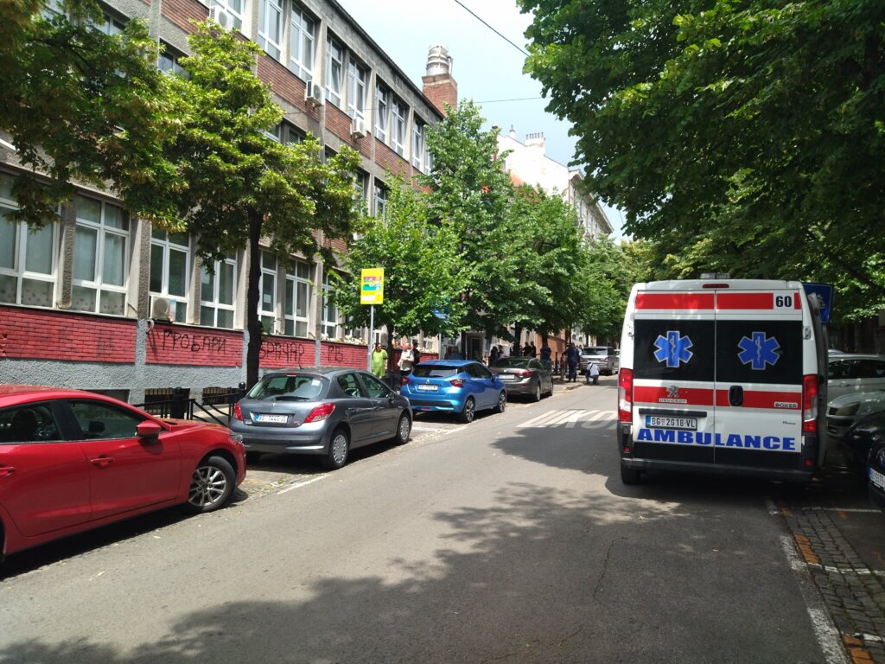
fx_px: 690
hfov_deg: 65.3
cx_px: 442
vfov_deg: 51.4
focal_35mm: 27
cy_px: 332
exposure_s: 1/1042
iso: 100
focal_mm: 4.74
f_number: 1.79
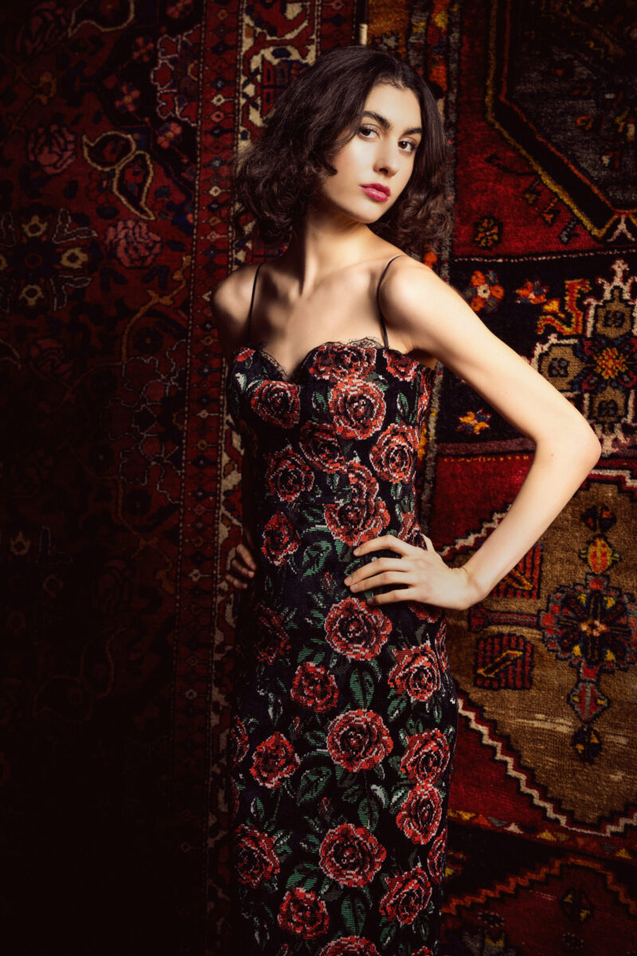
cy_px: 478
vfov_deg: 26.7
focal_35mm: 76
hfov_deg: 17.9
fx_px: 2017
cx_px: 318
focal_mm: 76
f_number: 6.3
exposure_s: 1/125
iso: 200
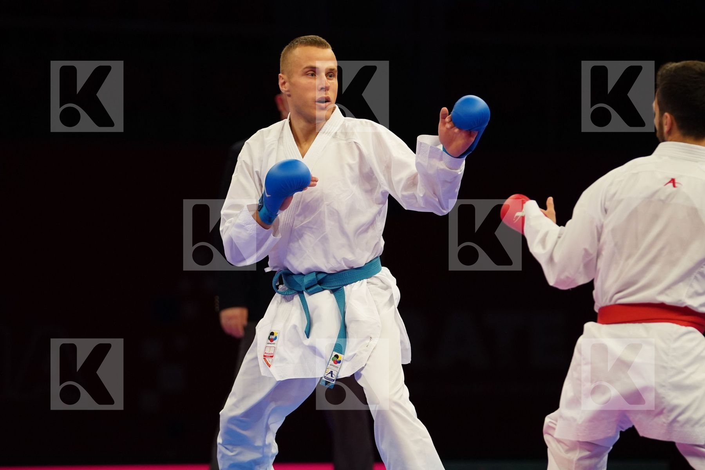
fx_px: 4347
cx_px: 352
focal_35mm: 222
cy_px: 235
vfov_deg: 6.2
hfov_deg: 9.3
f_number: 2.8
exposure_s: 1/1000
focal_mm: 148
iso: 2500
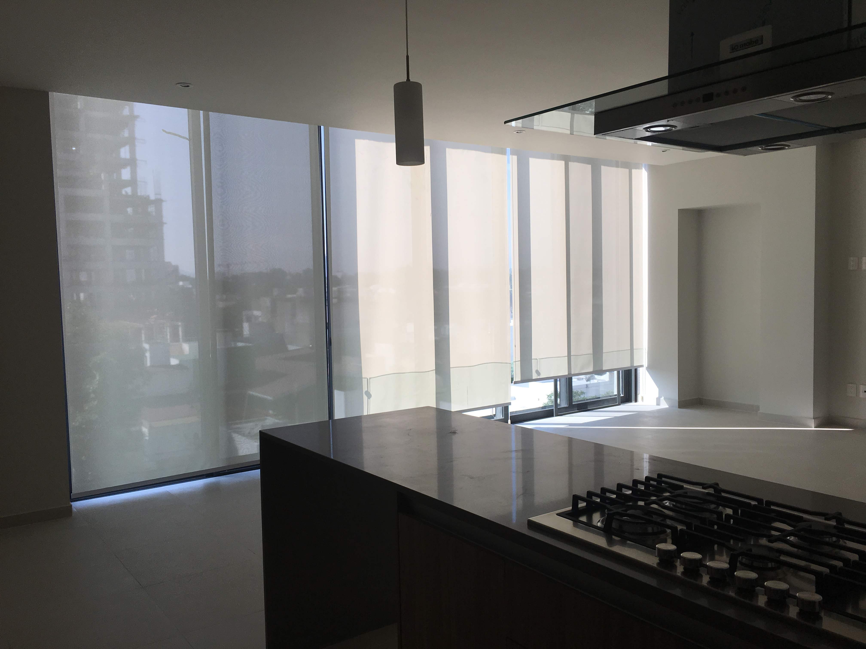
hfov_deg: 61.7
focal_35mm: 29
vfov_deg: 48.2
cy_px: 324
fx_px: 726
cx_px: 433
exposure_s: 1/699
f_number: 2.2
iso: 25
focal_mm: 4.15
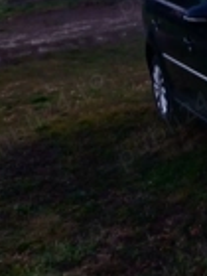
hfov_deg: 18.2
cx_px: 248
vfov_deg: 25.3
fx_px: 614
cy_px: 152
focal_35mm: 77
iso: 160
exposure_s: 1/33
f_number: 1.8
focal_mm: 4
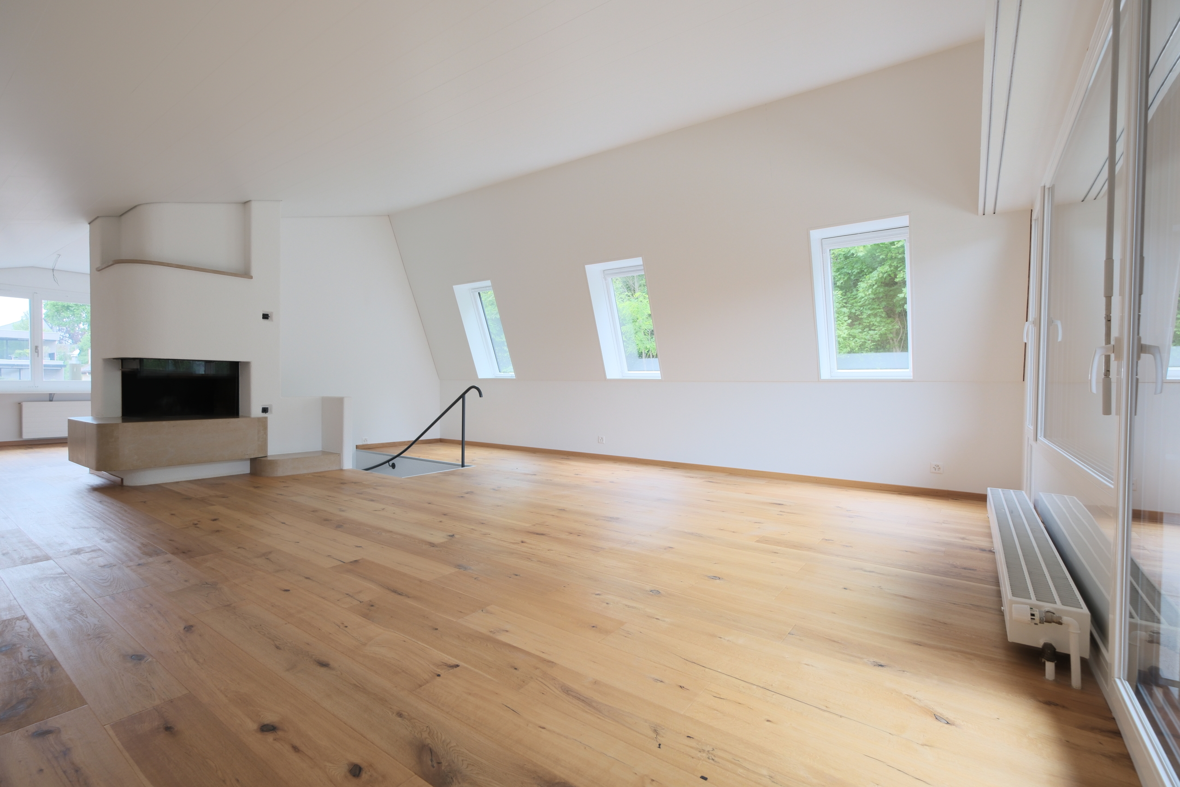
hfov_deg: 100.4
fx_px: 492
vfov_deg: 77.3
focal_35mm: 15
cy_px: 394
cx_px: 590
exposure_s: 1/15
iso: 200
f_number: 4
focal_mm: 10
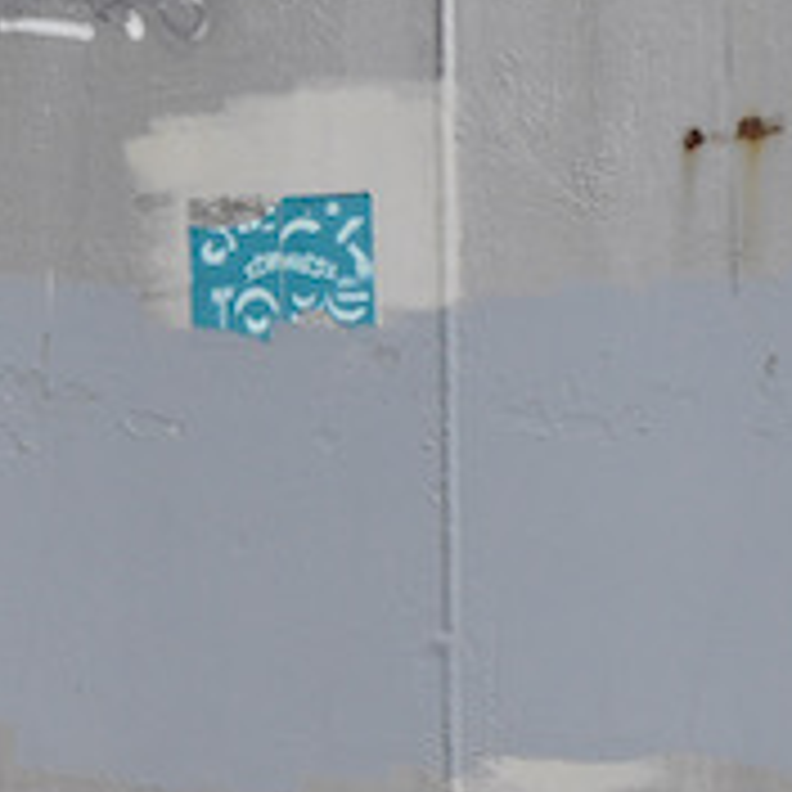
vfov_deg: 3.8
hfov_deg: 3.8
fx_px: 12088
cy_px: 189
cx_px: 598
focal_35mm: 467
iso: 125
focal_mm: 63
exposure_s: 1/250
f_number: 10
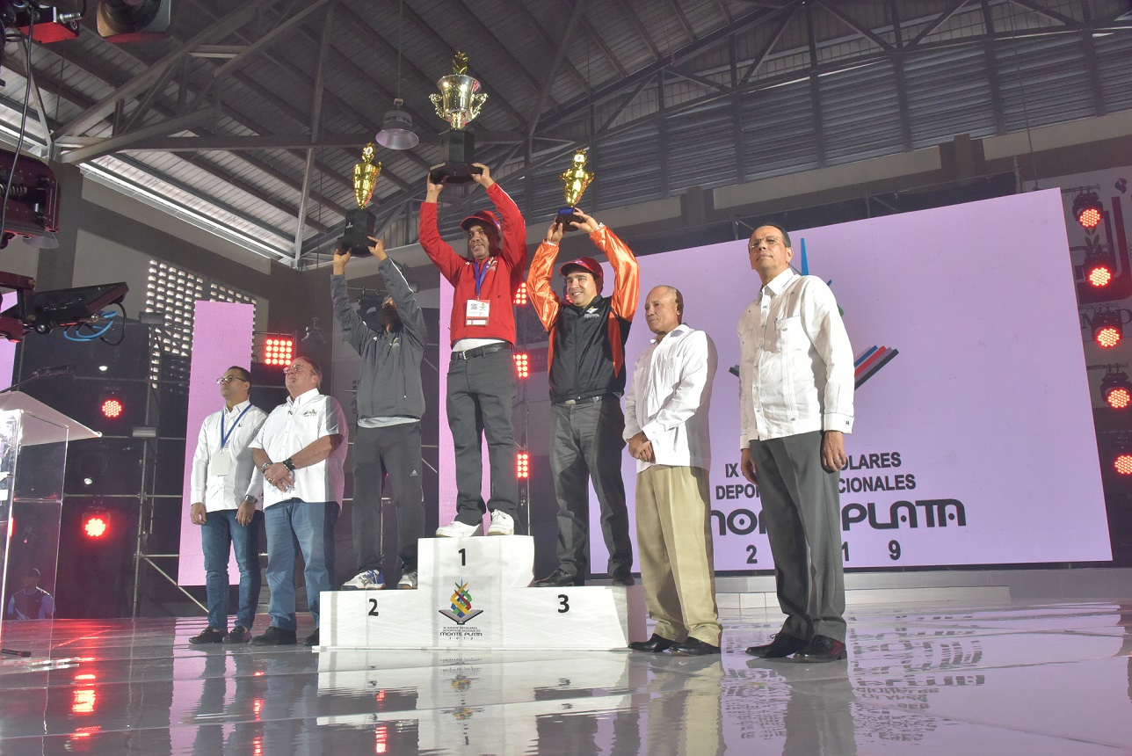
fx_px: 881
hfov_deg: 65.4
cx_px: 566
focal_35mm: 28
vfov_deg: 46.4
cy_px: 378
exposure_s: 1/80
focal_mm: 28
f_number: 16
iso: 5000
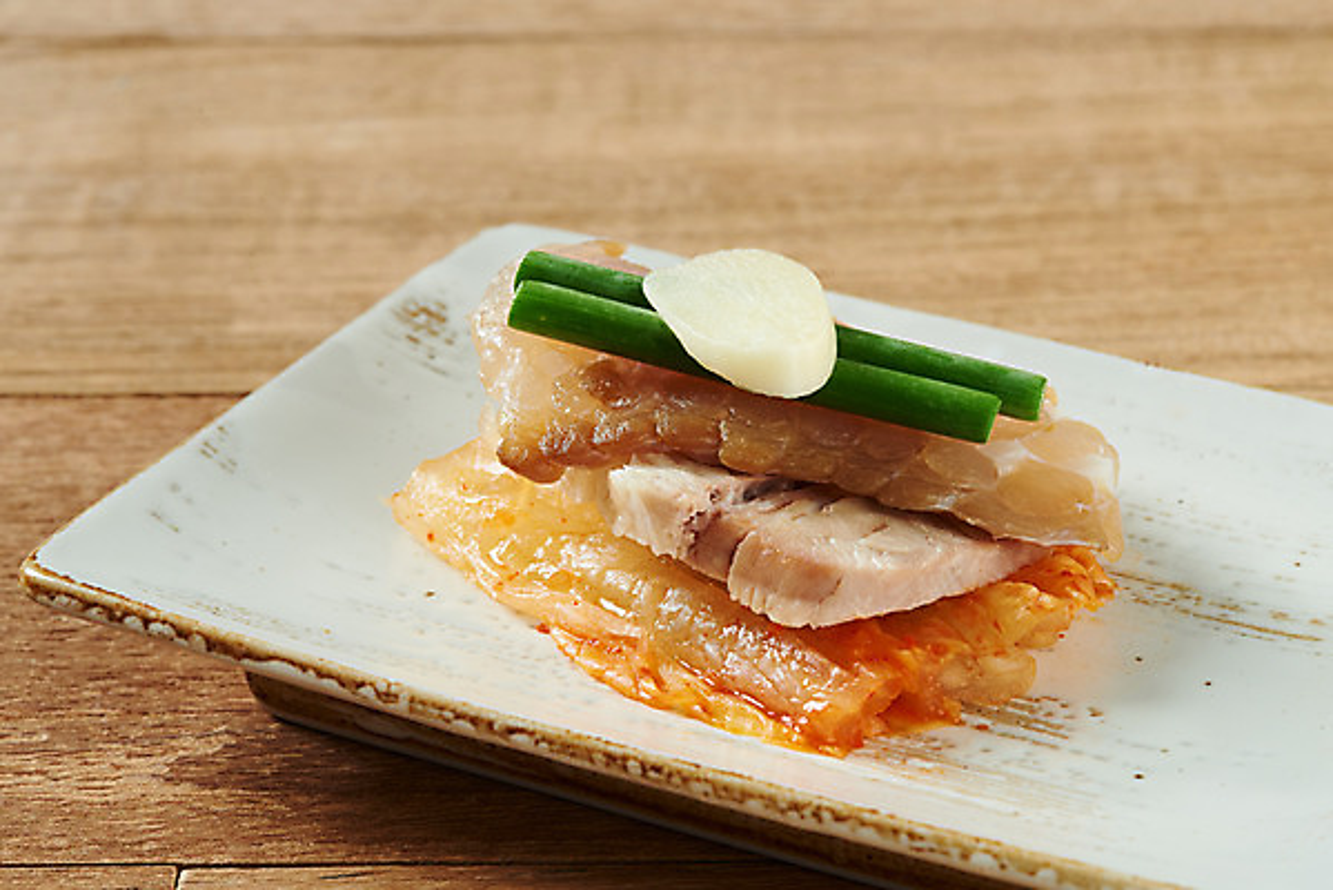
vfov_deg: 13.1
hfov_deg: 19.4
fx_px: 3890
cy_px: 445
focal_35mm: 105
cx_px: 666
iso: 250
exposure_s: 1/125
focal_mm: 105
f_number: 22
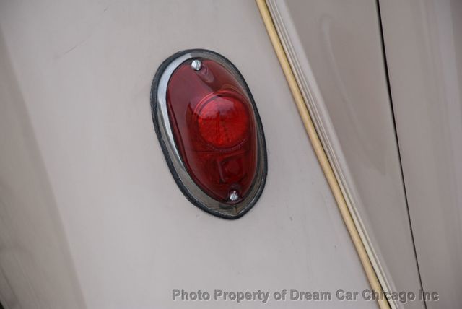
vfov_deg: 6.6
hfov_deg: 9.8
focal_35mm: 210
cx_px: 231
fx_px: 2697
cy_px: 154
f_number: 8
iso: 800
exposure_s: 1/1000
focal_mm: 140
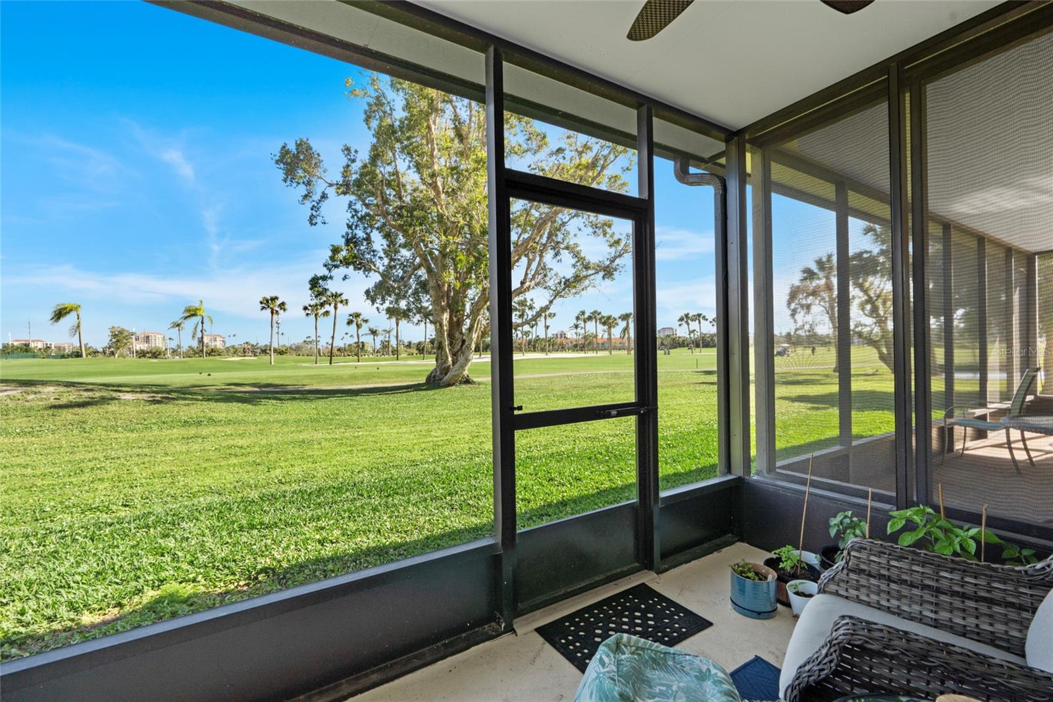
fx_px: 468
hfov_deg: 96.7
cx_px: 526
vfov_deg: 73.7
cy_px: 351
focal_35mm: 16
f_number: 9
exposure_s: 1/20
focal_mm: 16
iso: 250
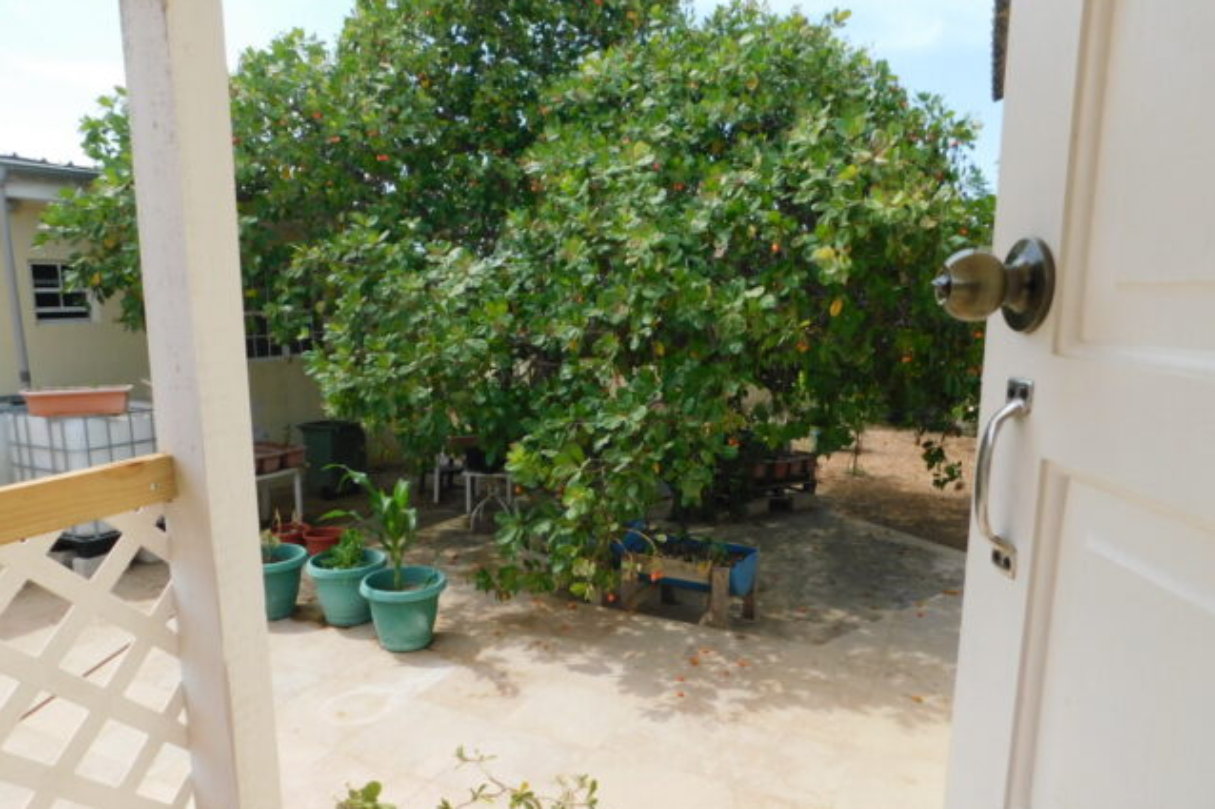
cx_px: 608
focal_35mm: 24
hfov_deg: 73.8
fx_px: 810
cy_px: 438
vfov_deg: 53.0
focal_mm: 4
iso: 125
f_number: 3
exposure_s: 1/1000
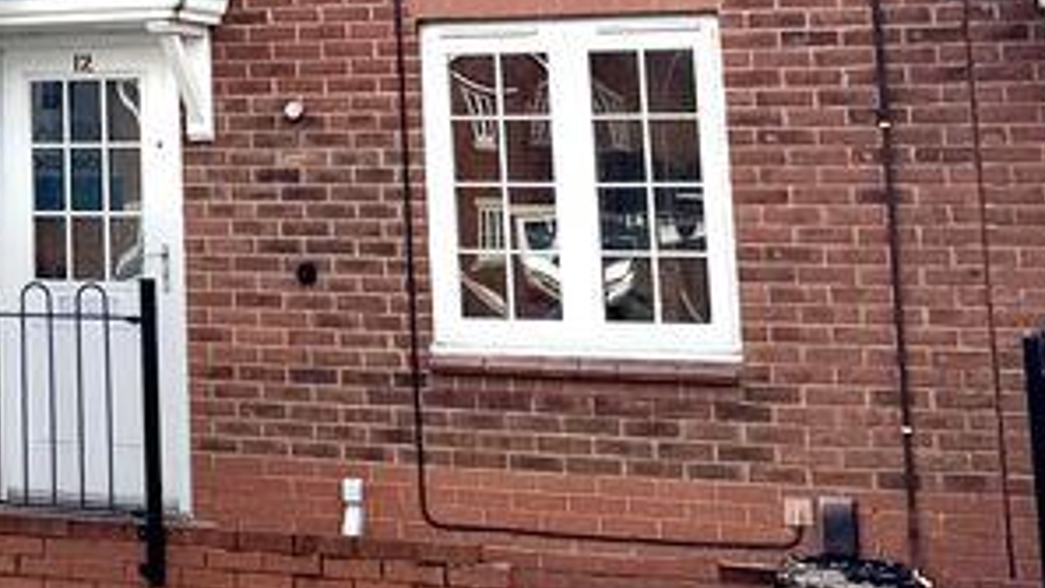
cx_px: -169
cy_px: -222
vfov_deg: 12.9
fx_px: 2494
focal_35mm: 90
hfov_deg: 22.1
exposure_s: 1/10417
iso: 80
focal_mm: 6.76
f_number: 1.78
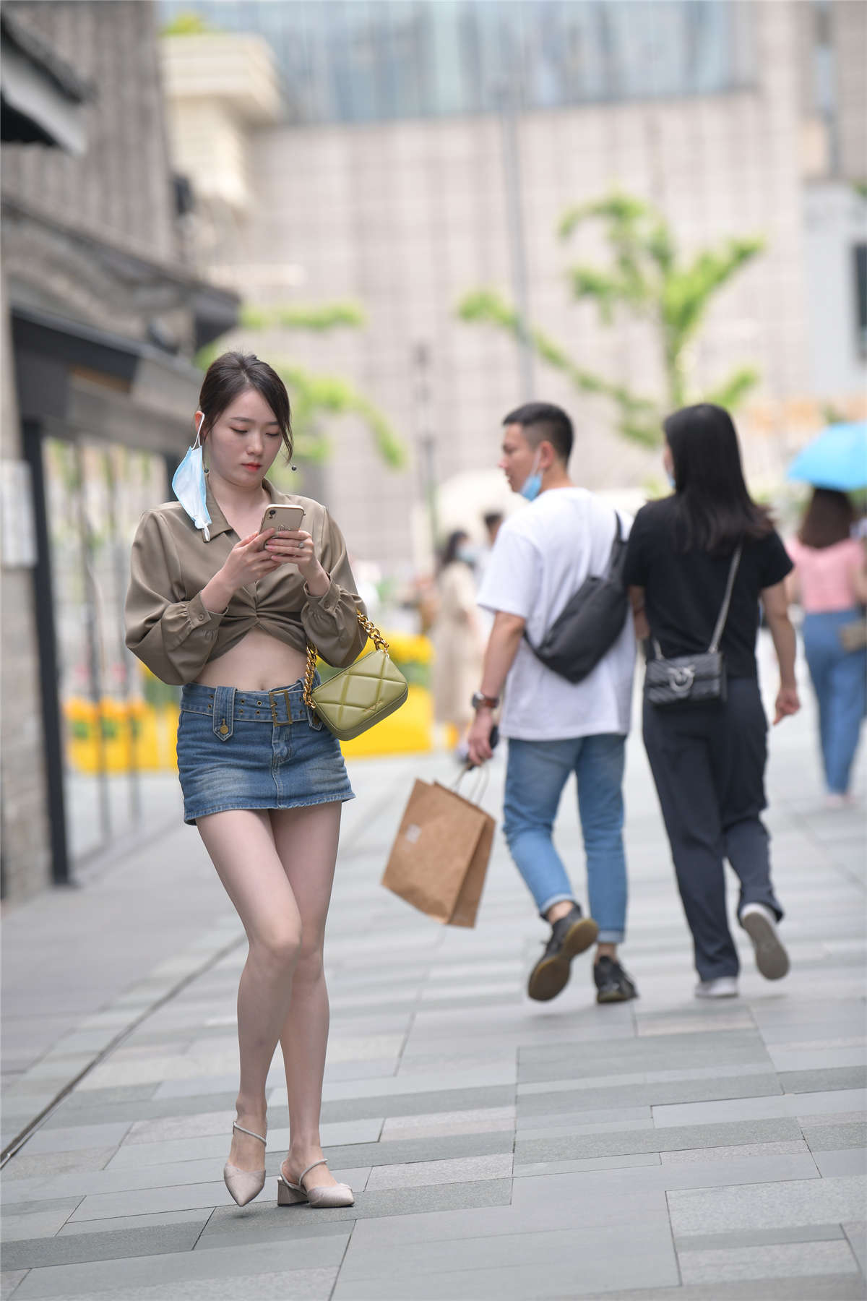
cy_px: 650
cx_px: 434
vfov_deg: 10.3
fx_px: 7224
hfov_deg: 6.9
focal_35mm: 200
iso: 400
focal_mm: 200
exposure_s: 1/640
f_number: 4
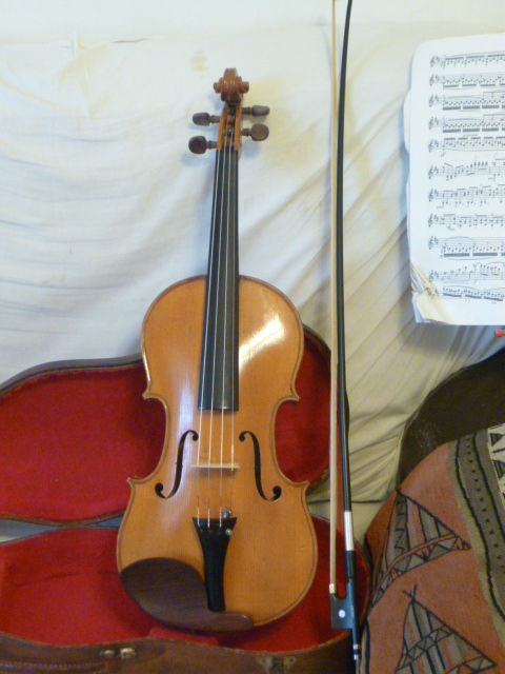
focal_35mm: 63
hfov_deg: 23.3
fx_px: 1225
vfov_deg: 30.7
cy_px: 337
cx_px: 252
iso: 640
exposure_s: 1/15
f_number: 4.2
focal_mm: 11.2
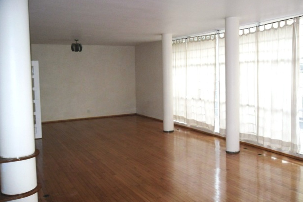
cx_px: 152
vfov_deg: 28.7
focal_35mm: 47
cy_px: 102
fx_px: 396
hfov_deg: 41.9
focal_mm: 6.3
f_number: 3.5
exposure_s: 1/45
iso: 400
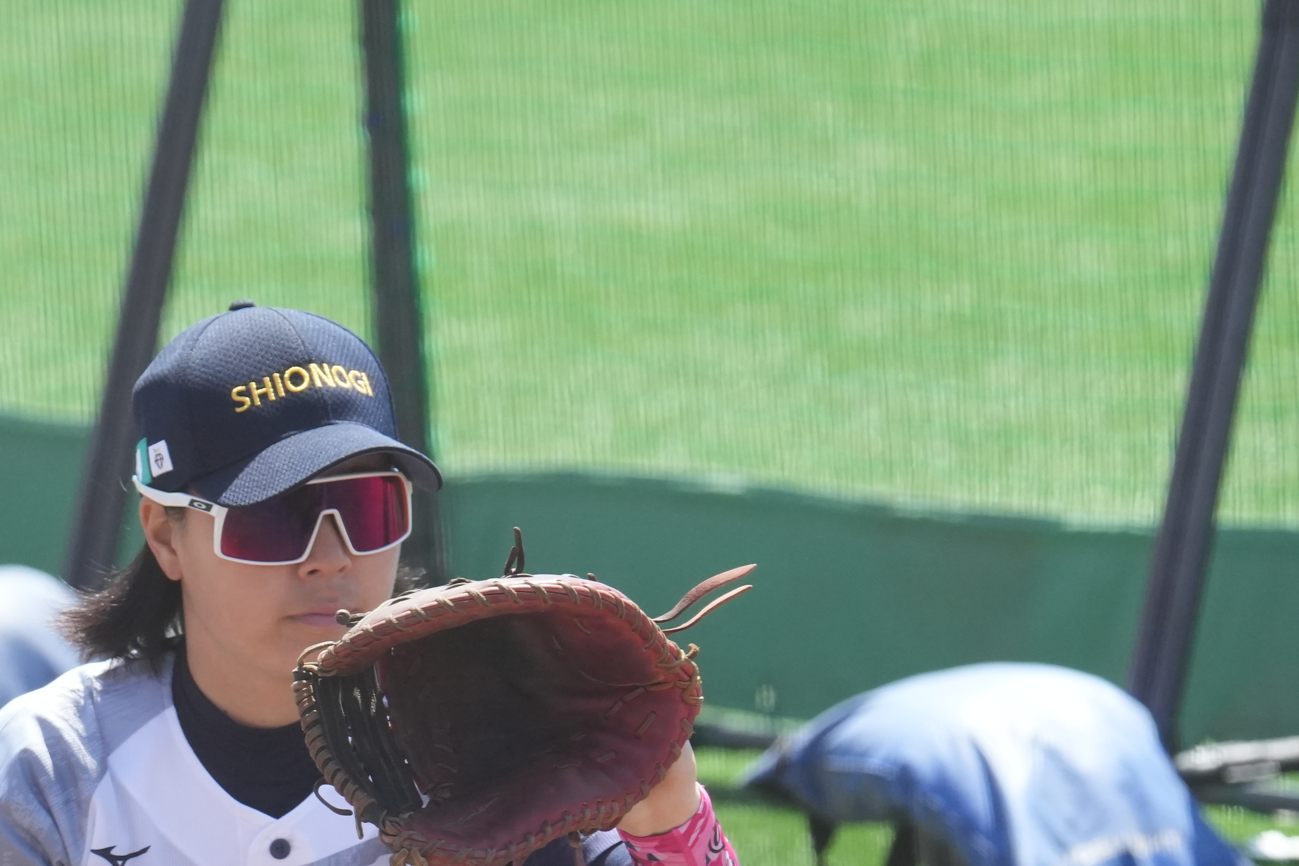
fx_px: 23613
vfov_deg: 2.1
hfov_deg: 3.2
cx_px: 289
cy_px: 823
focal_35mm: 654
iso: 2500
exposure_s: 1/3200
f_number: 5.6
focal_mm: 305.2
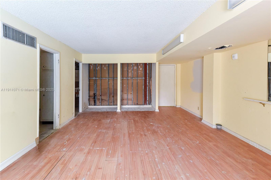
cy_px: 90
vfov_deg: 81.2
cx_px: 136
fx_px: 105
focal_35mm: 14
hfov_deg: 104.2
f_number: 8
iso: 1600
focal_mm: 14
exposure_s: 1/100
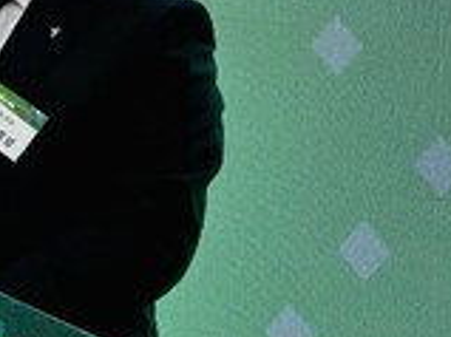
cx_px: -14
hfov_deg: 6.8
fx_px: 3788
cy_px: -57
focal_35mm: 291
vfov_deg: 5.1
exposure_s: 1/120
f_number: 2.8
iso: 100
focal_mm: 9
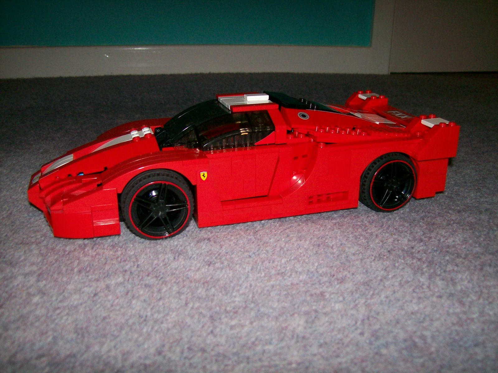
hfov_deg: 51.4
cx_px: 249
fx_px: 518
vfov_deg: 39.7
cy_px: 186
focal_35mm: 36
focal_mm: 6
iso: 80
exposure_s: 1/64
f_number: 2.7
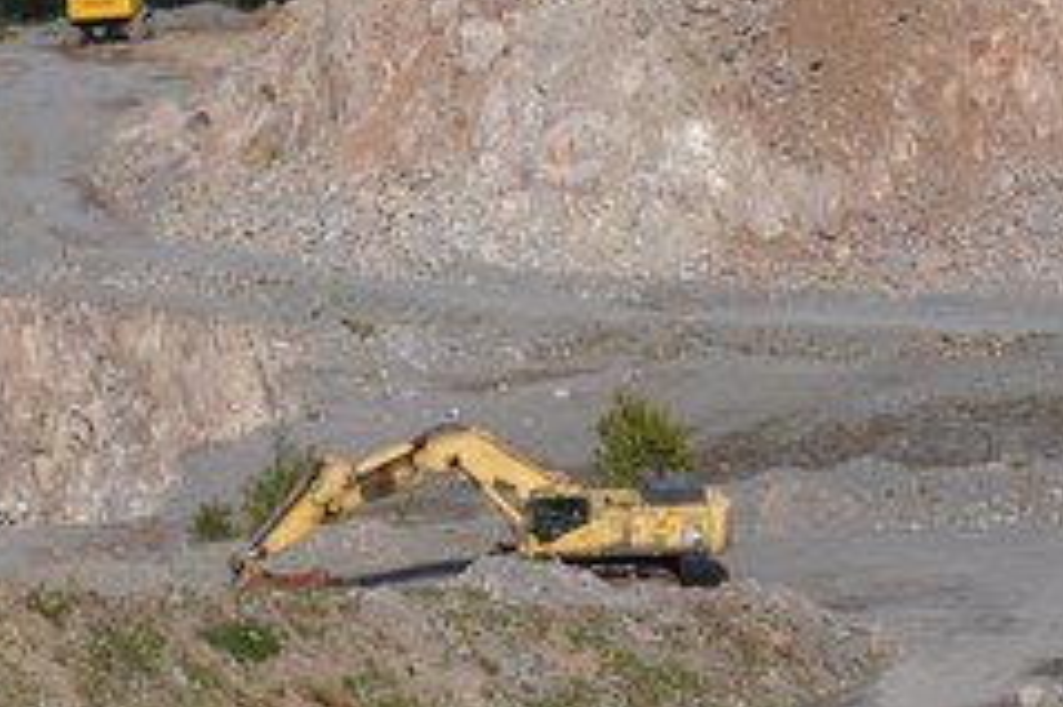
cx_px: 298
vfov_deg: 2.6
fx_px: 15540
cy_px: 660
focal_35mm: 527
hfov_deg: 3.9
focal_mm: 105
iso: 200
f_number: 5.6
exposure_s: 1/500
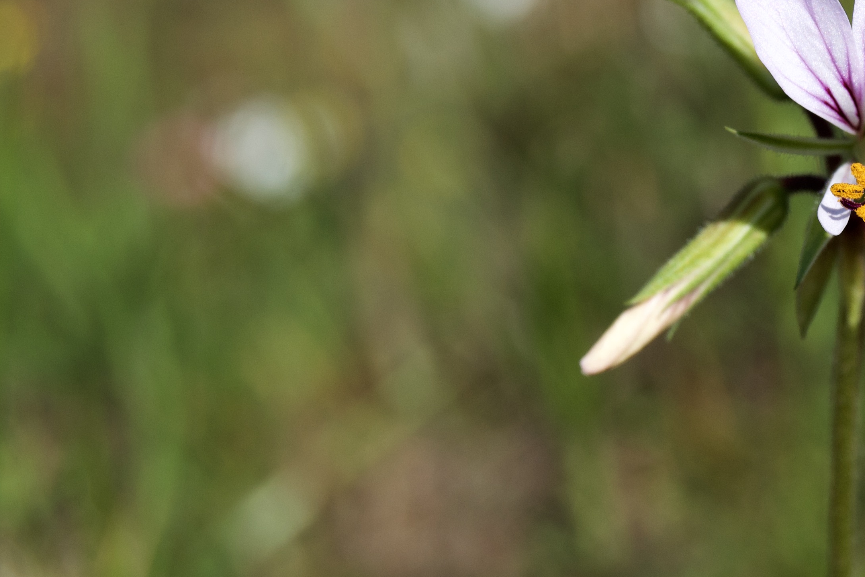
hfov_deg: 11.6
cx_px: 872
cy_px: 234
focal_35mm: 175
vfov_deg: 7.8
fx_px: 4206
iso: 100
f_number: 8
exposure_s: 1/320
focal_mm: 55
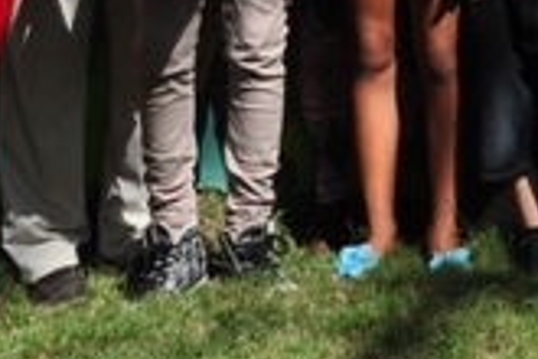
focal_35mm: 209
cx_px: 642
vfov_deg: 6.4
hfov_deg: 9.7
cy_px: -300
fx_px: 3123
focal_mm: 30
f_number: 11
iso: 400
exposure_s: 1/500
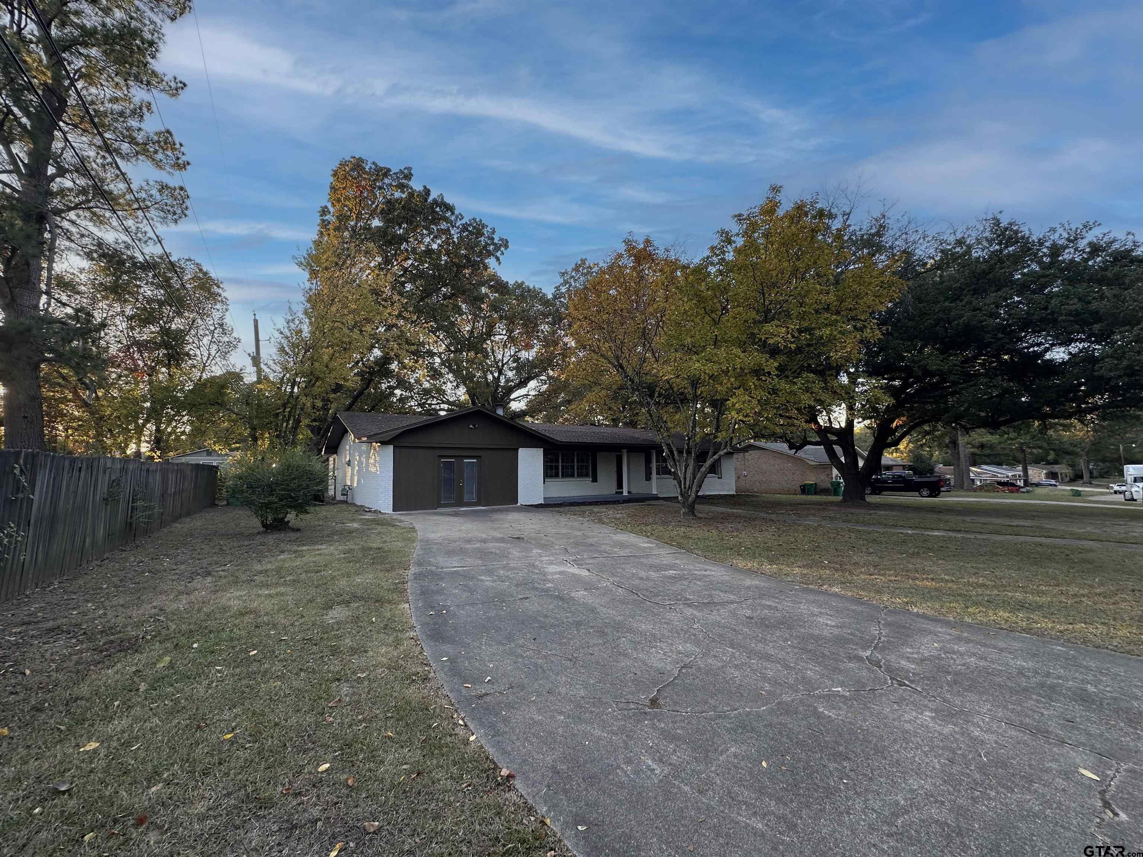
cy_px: 428
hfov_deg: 102.1
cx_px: 572
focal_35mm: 14
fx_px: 462
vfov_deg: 85.7
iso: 40
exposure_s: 1/184
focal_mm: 2.22
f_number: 2.2
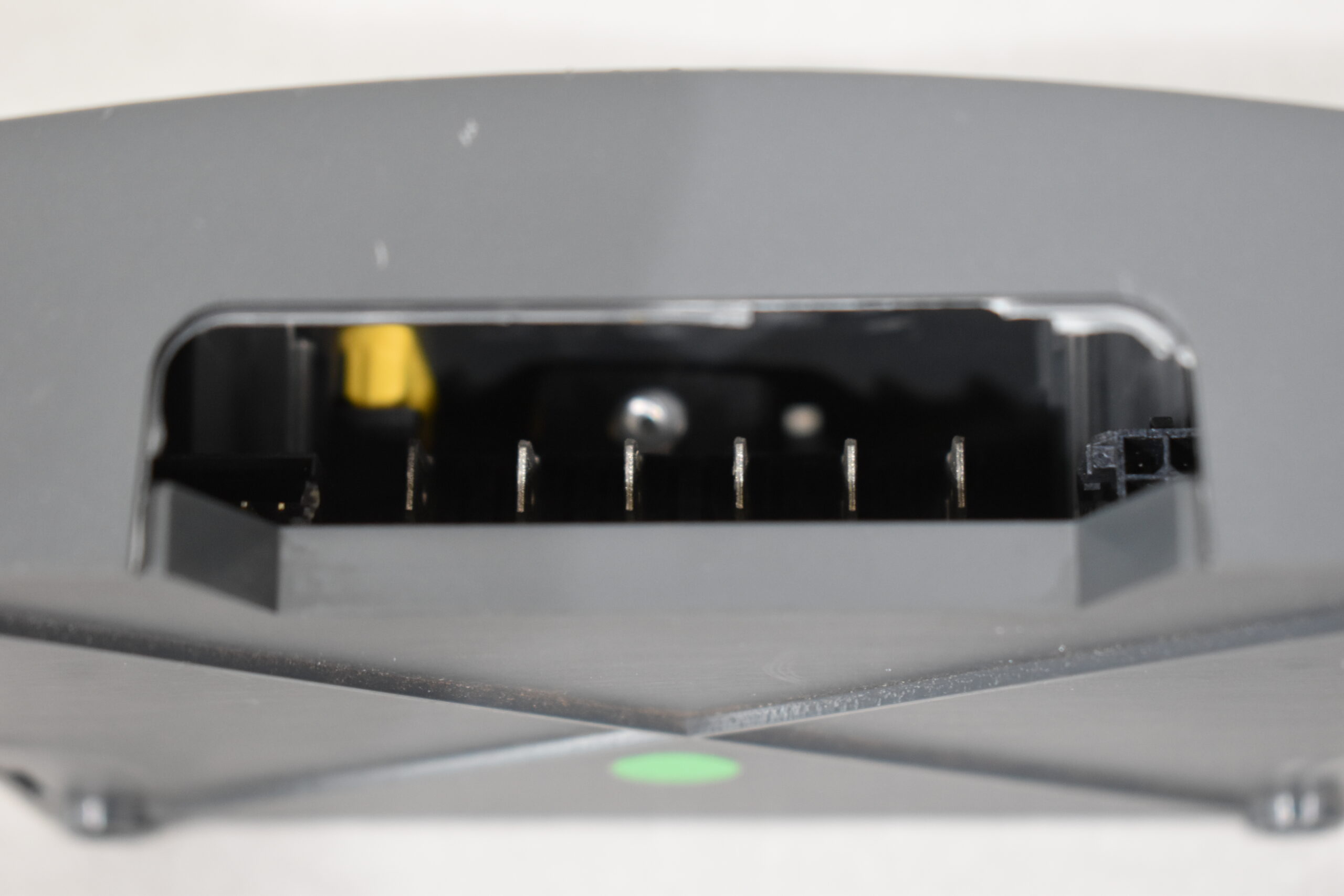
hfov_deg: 26.0
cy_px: 448
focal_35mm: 78
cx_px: 672
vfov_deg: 17.5
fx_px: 2912
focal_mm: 52
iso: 1400
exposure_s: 1/60
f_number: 5.6
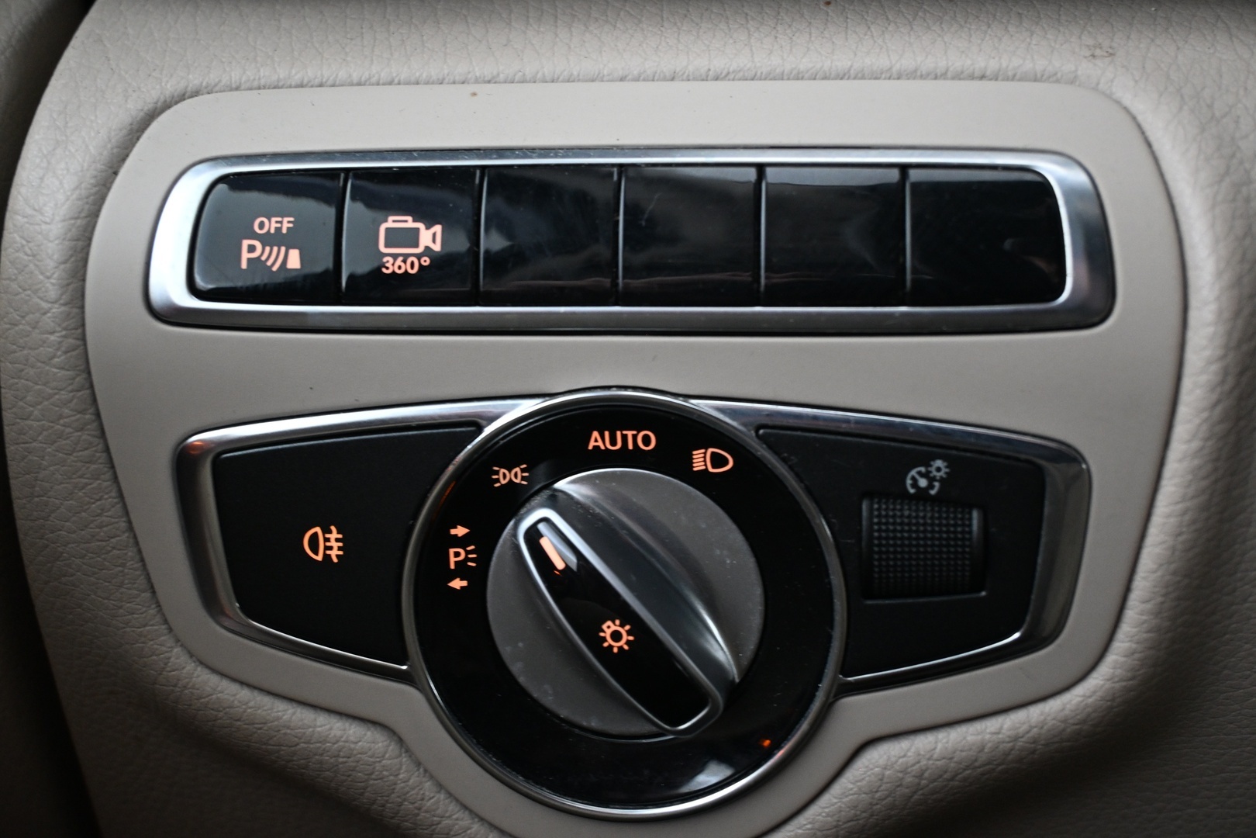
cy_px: 419
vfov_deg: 27.7
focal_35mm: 49
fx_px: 1701
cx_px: 628
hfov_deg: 40.5
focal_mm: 32.5
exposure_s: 1/8
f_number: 5
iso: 1600
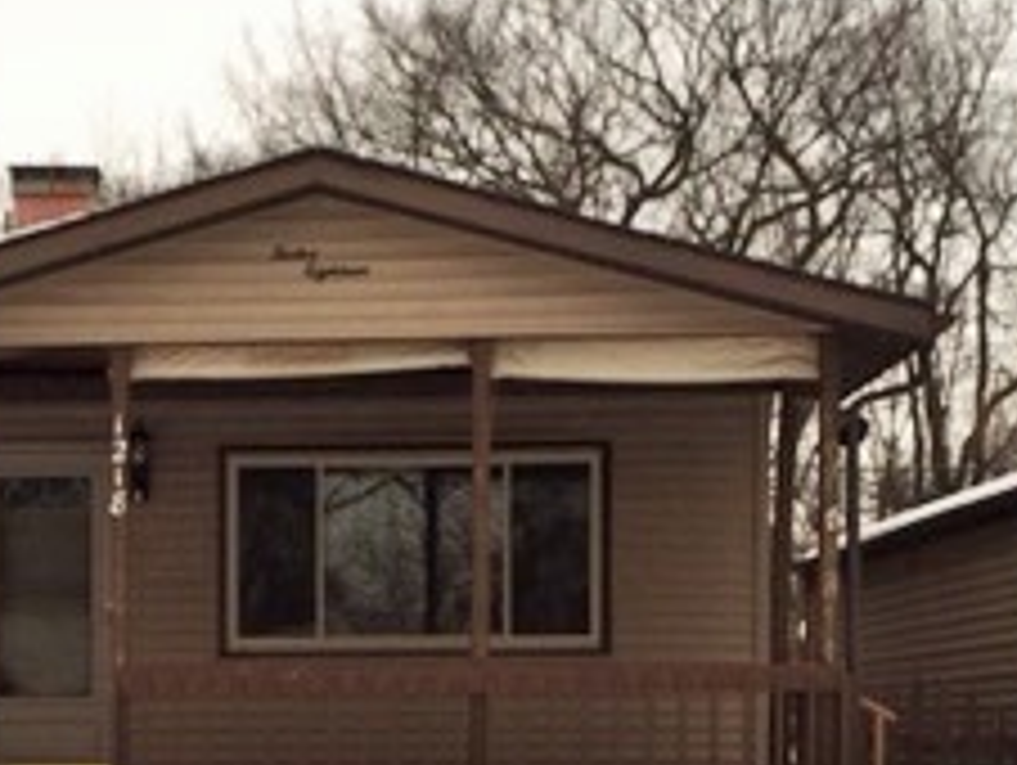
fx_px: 2412
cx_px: 148
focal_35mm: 82
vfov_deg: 17.5
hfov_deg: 23.3
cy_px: 801
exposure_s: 1/638
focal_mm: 4.15
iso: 32
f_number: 2.2
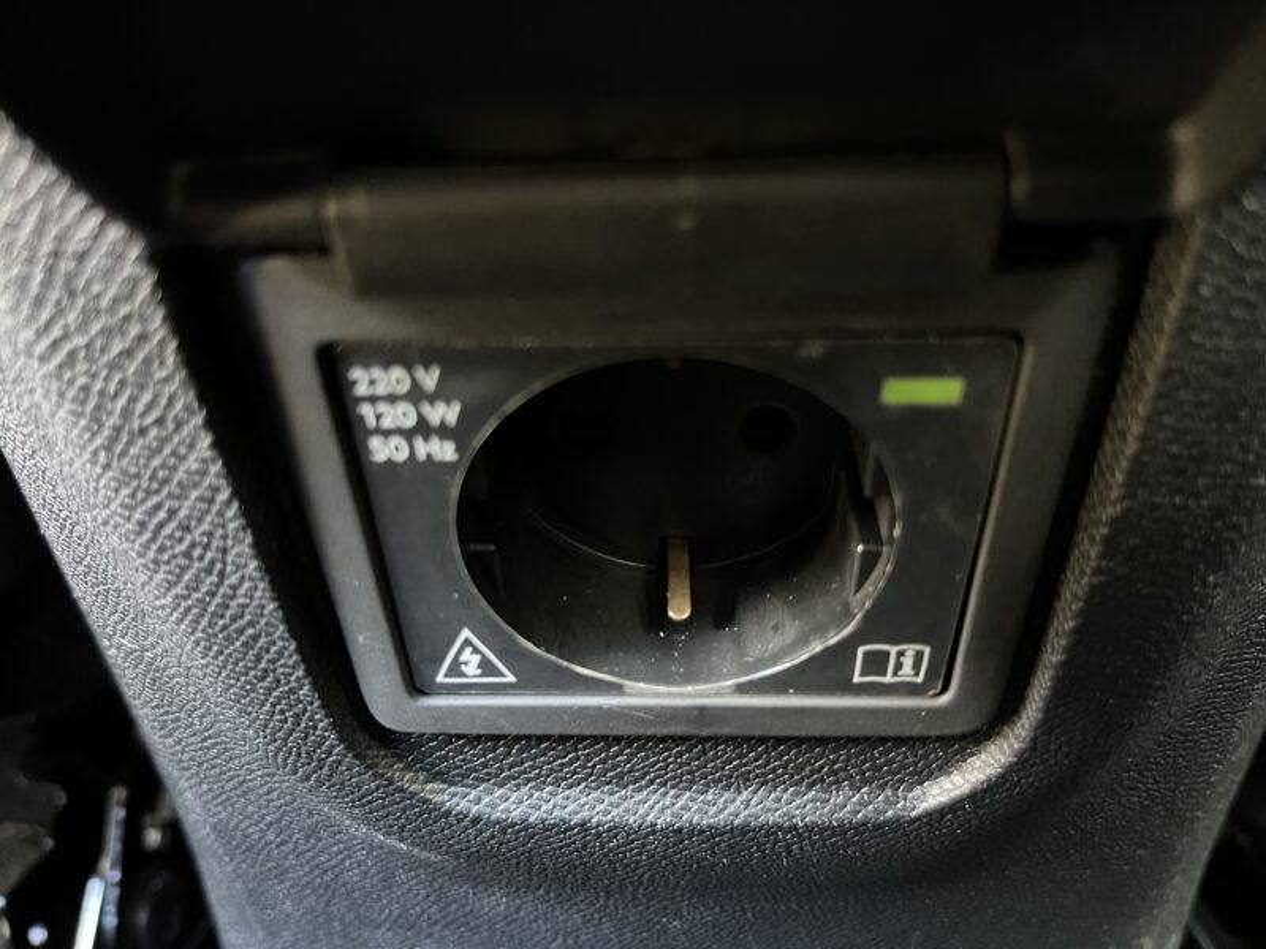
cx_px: 633
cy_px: 474
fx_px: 951
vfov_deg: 53.1
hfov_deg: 67.3
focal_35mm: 26
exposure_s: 1/30
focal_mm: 5.1
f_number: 1.6
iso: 1000
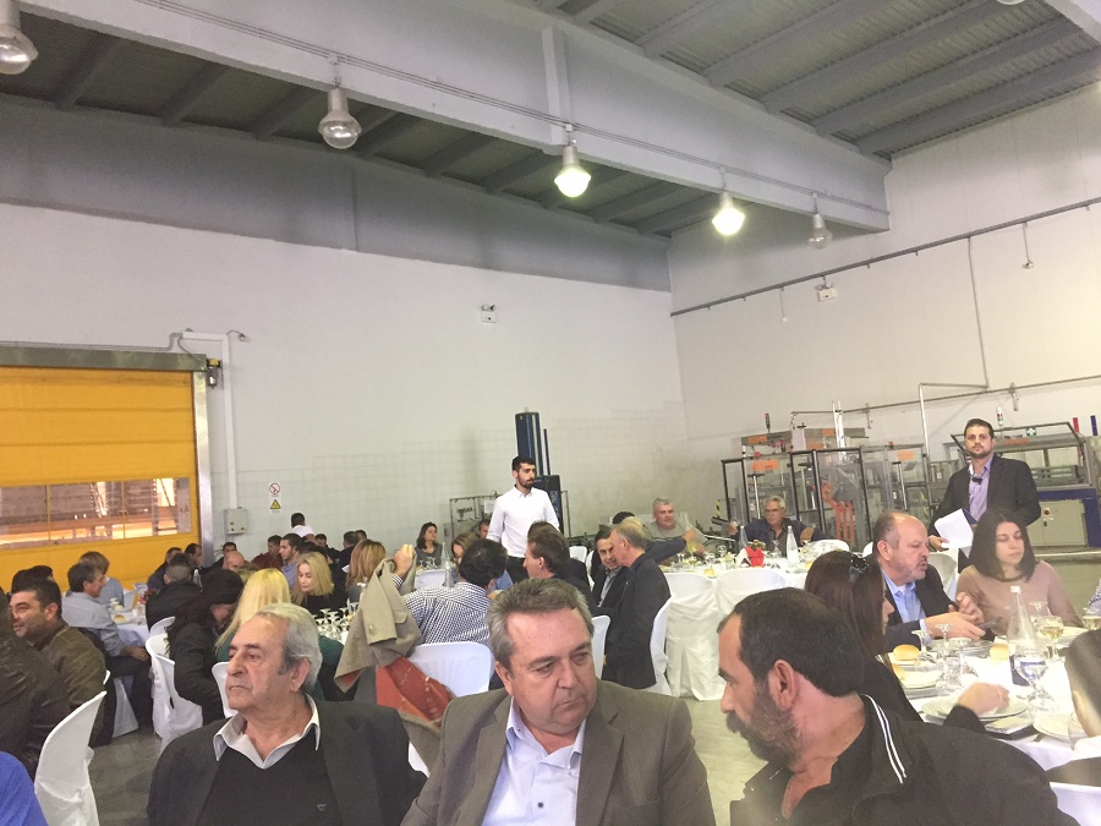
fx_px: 922
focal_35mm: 29
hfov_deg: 61.7
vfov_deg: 48.2
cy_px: 413
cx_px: 550
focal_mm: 4.15
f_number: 2.2
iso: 200
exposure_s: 1/33
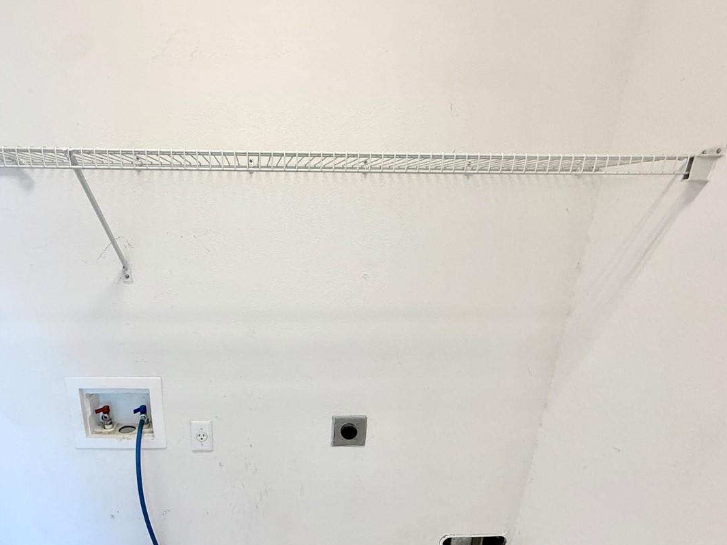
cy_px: 364
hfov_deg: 77.7
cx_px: 276
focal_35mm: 21
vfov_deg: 61.9
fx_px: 441
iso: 320
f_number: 2.2
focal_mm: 2.22
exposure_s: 1/120
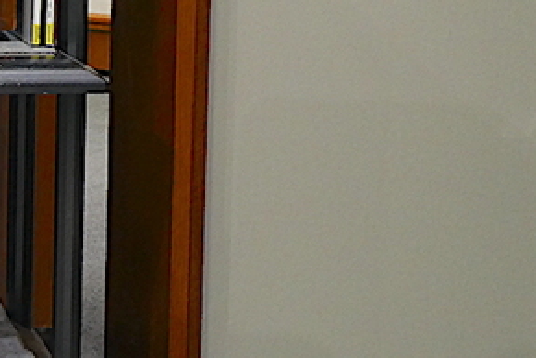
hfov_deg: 11.3
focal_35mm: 172
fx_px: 2563
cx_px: -338
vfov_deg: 8.0
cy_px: 203
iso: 200
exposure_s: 1/10
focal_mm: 9
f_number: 4.1
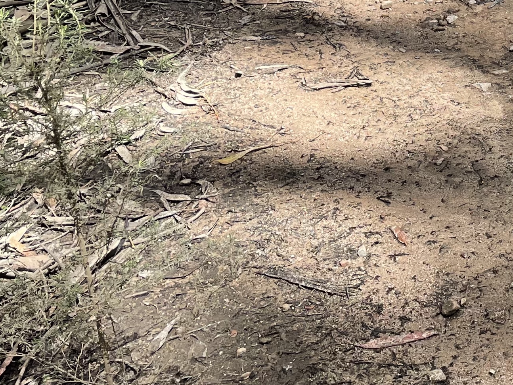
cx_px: 696
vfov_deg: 17.2
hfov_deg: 21.4
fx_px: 1201
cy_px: -107
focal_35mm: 81
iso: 32
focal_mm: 4.2
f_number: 1.6
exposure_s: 1/456
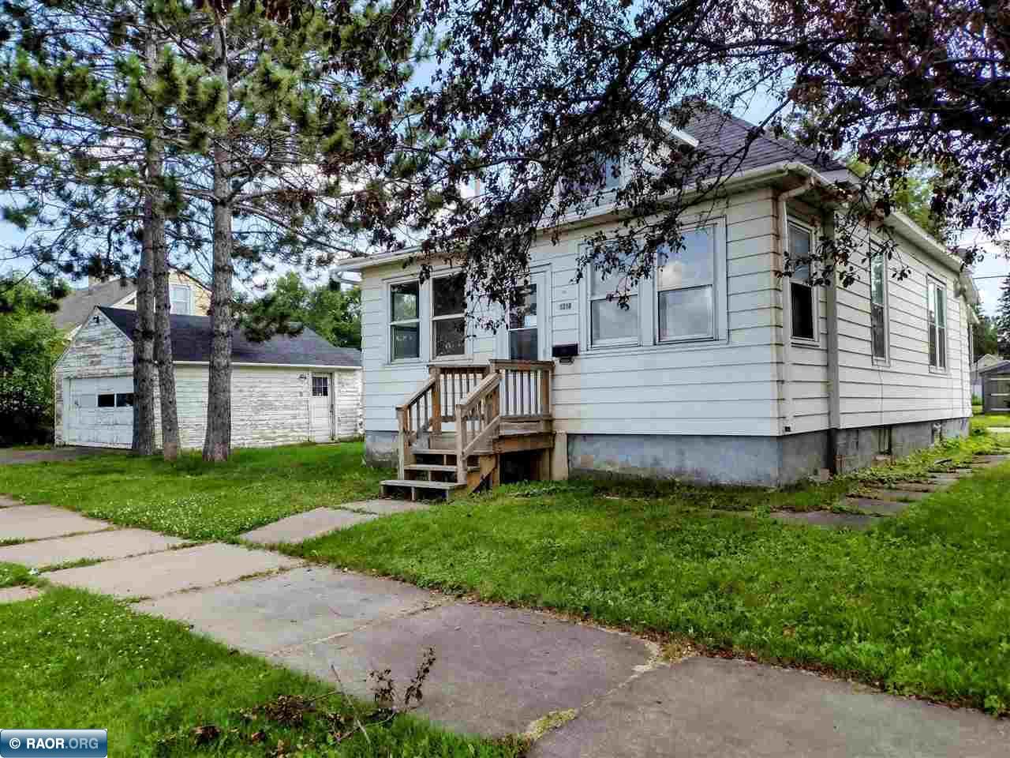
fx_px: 788
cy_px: 379
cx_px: 505
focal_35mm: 27
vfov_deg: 51.4
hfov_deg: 65.3
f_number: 1.7
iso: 100
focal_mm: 4.71
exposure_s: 1/1332
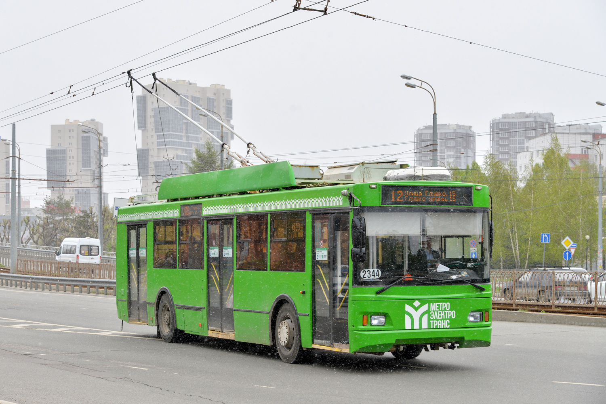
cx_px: 303
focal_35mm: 78
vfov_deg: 17.5
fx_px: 1313
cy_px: 202
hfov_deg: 26.0
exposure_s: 1/500
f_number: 7.1
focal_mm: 78
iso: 320
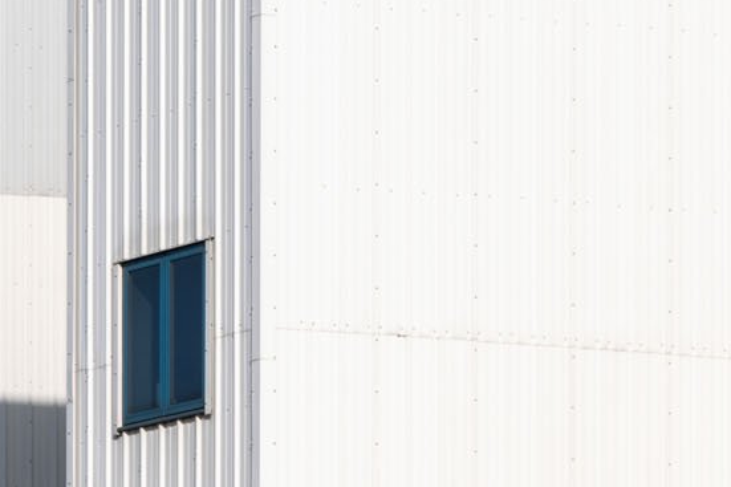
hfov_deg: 5.9
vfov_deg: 4.0
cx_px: -316
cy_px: -71
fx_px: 7003
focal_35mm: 345
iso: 64
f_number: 14
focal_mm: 76
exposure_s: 1/125
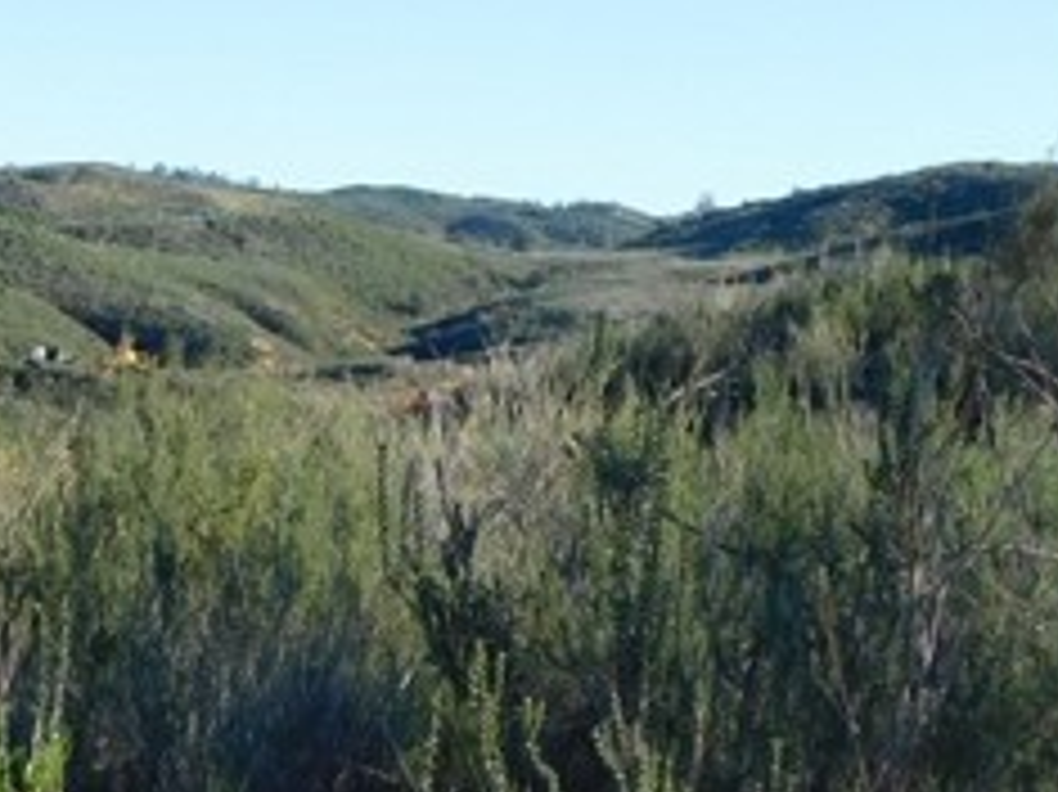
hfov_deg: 19.4
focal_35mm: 98
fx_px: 2994
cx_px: -27
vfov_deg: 15.1
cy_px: 306
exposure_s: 1/640
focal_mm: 6.3
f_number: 3.5
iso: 125
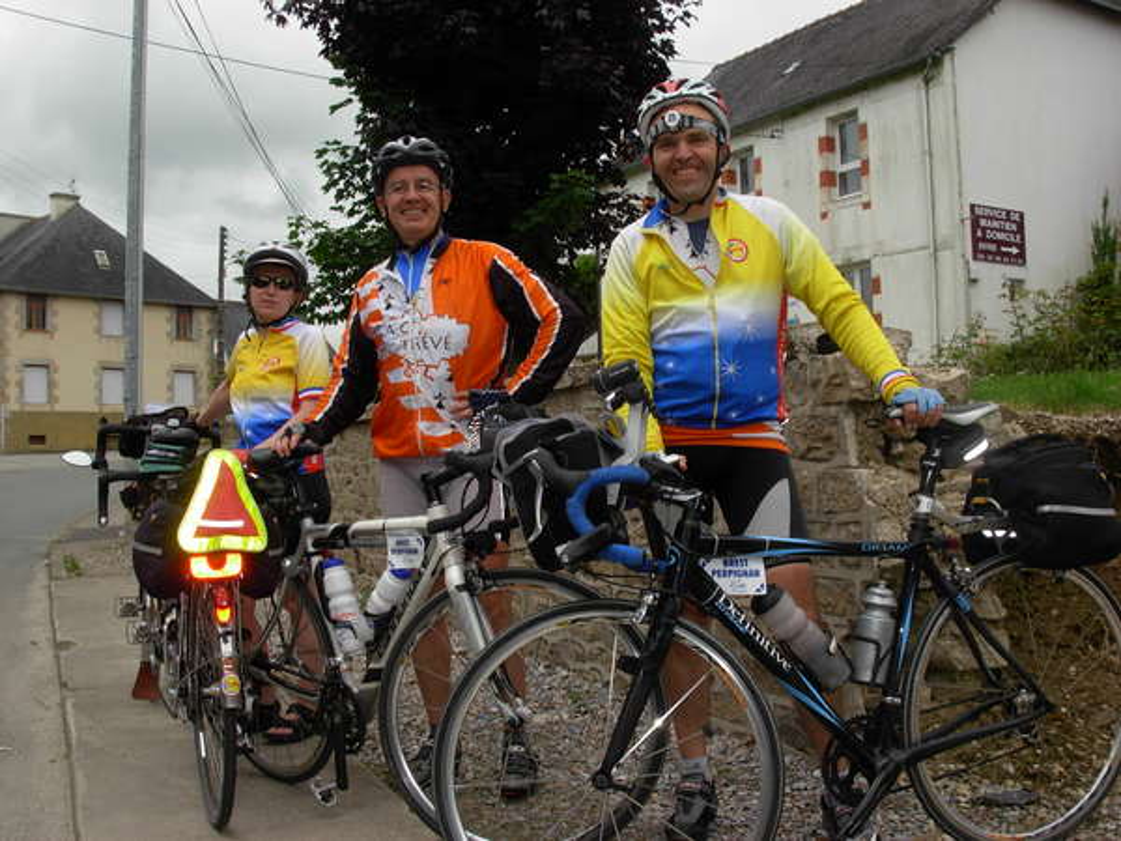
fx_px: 1231
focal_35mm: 38
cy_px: 420
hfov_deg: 49.0
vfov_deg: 37.7
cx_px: 560
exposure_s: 1/558
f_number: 4.9
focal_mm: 6.3
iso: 79
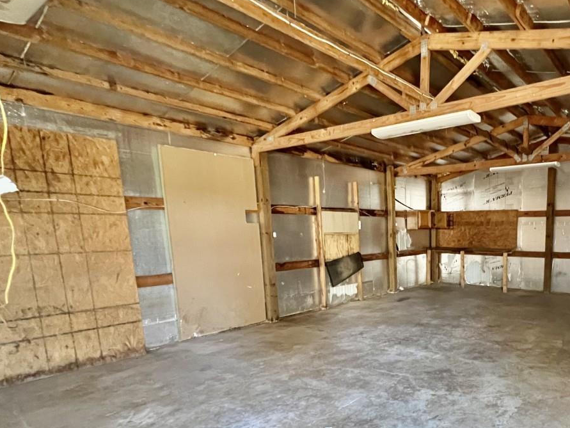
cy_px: 285
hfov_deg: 72.6
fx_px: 346
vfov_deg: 62.0
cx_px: 438
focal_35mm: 21
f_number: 1.8
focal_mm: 1.57
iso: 1000
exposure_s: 1/46
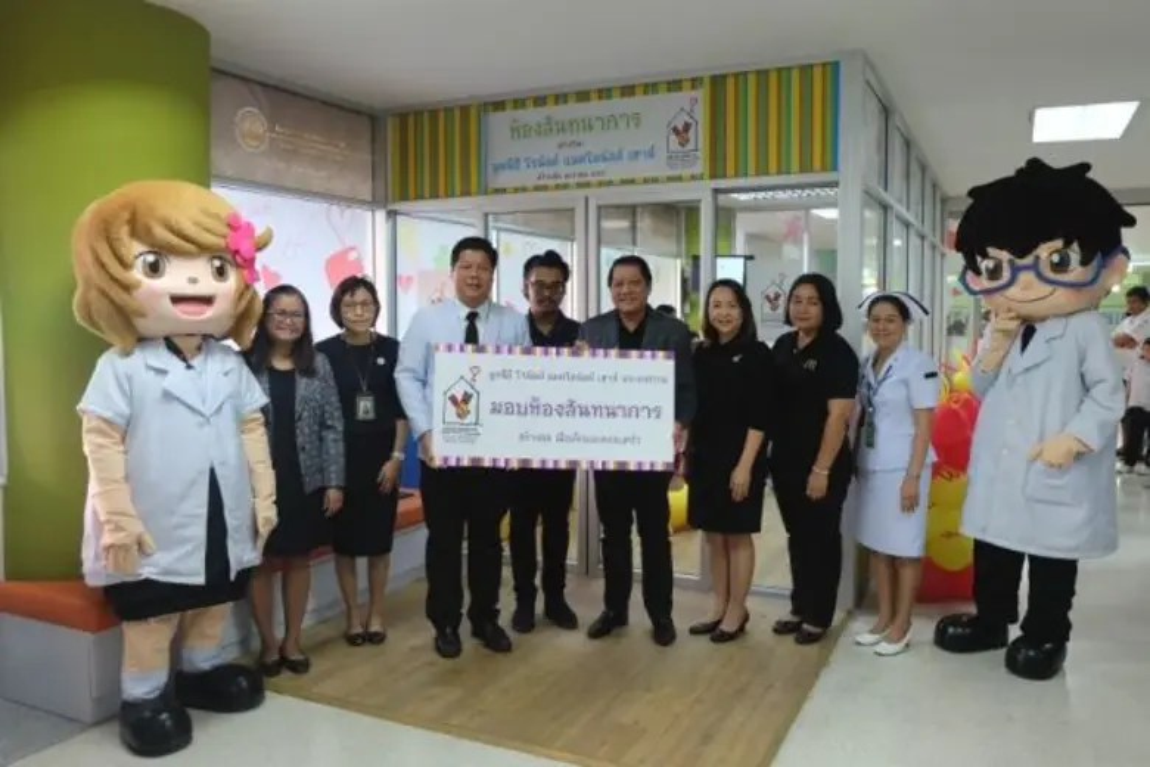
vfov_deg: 53.1
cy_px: 384
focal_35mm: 24
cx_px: 575
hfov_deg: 73.7
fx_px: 767
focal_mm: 16
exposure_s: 1/30
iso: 500
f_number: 4
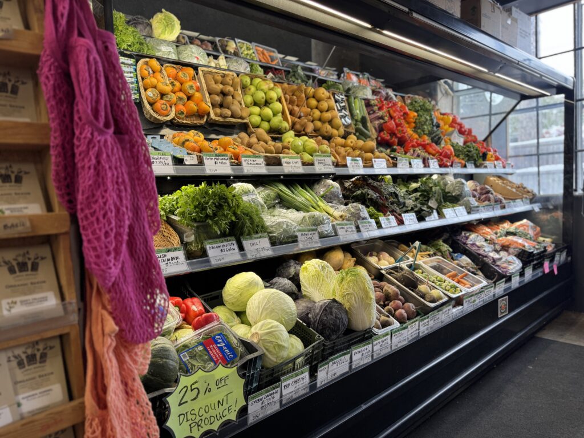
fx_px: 405
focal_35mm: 24
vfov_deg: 56.8
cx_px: 292
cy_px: 219
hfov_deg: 71.6
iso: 100
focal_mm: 6.76
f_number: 1.78
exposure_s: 1/108
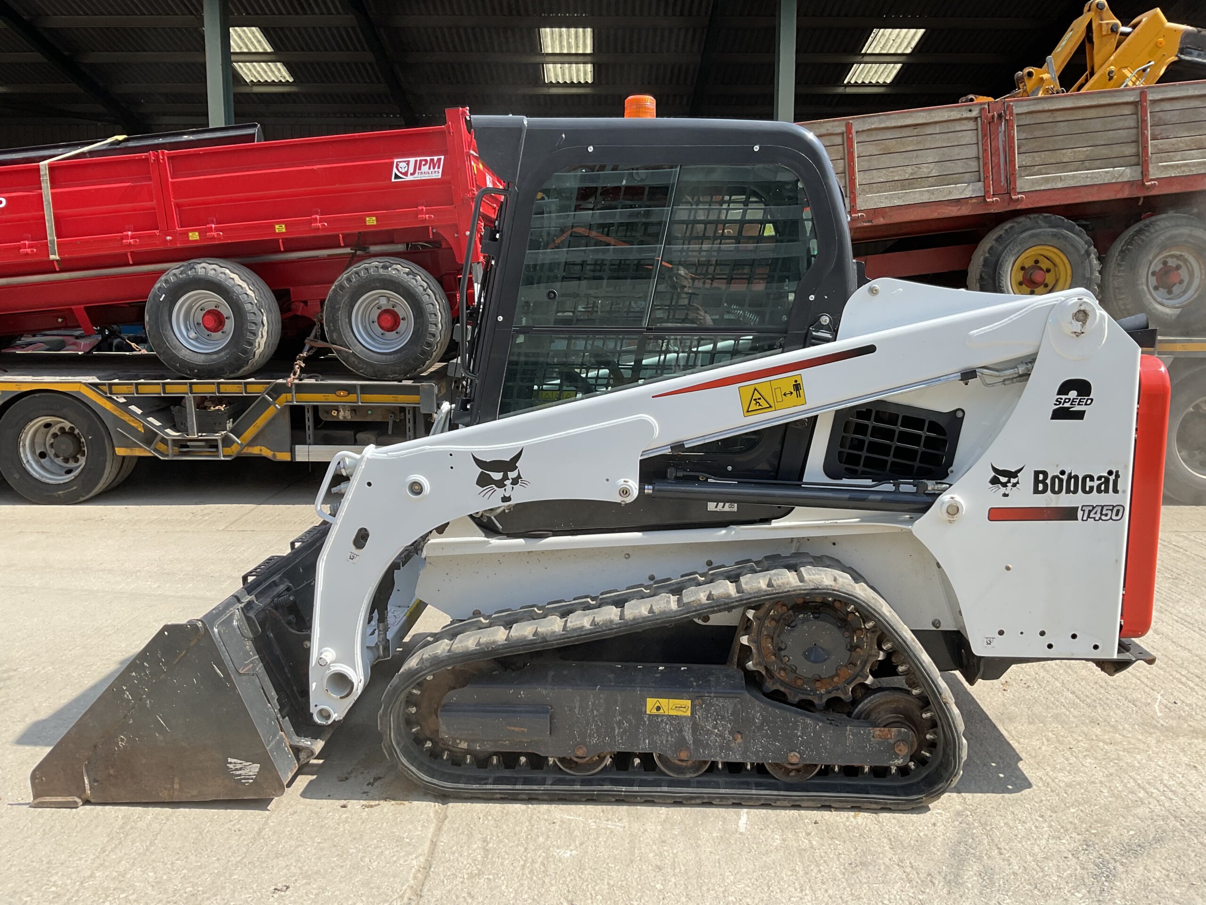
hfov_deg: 61.7
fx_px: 1010
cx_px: 603
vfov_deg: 48.2
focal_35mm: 29
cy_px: 452
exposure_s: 1/1221
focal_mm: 3
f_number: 1.8
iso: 16
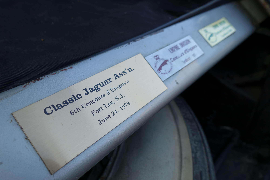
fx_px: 180
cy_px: 90
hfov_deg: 73.7
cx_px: 135
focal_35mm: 24
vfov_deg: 53.1
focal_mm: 8.8
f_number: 4
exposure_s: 1/160
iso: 125
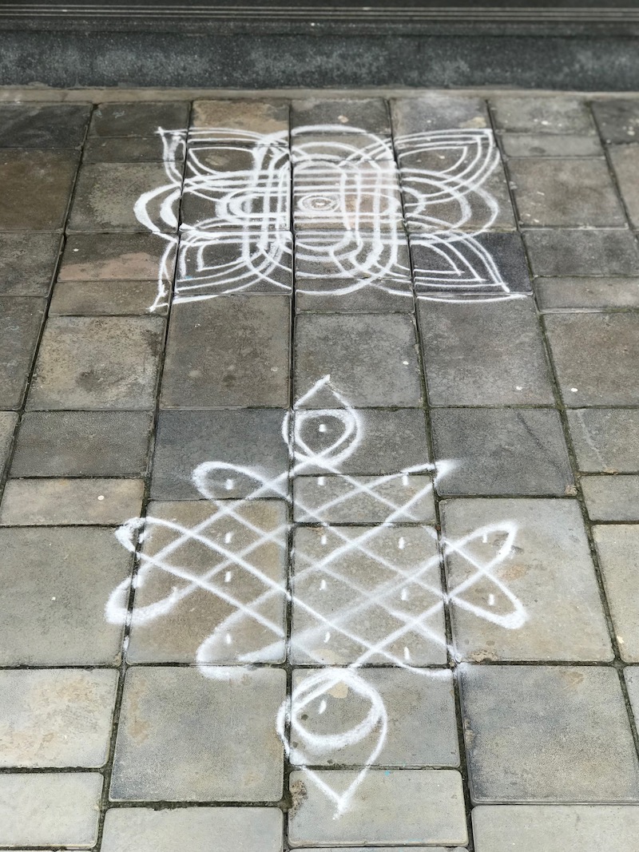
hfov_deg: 25.7
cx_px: 320
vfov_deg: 33.8
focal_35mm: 57
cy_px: 426
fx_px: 1403
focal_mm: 6.6
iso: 20
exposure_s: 1/201
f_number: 2.8
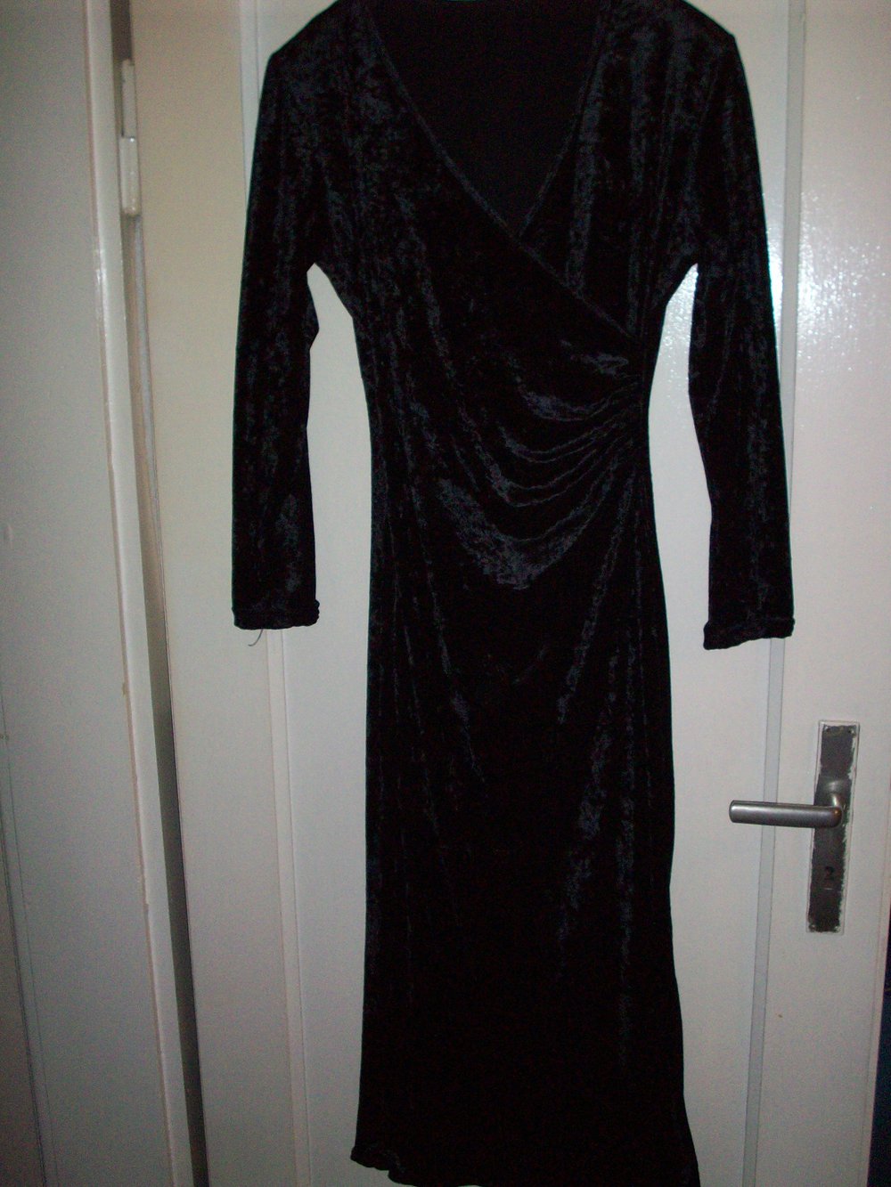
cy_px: 594
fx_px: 1270
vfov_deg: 50.1
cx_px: 446
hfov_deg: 38.7
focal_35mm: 37
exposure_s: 1/64
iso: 200
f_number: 2.8
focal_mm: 6.2
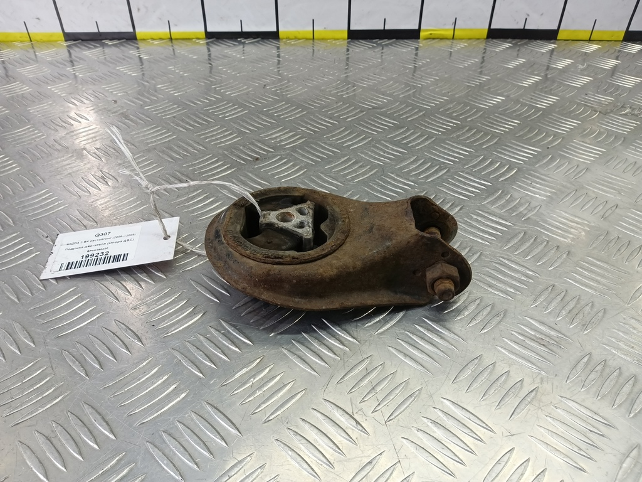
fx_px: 427
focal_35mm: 23
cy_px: 241
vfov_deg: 58.9
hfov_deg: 73.9
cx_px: 321
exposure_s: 1/50
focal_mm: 4.11
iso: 130
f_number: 1.6
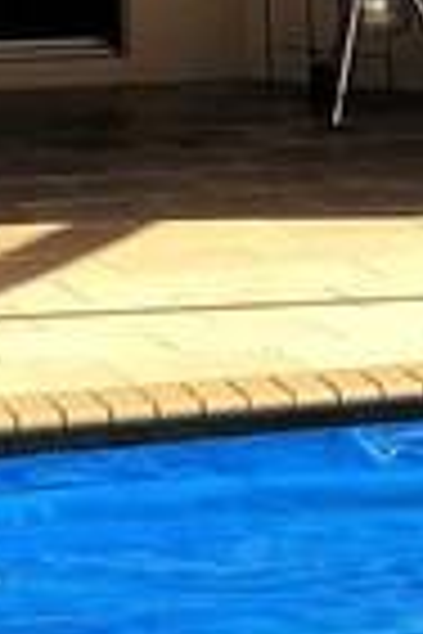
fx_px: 3719
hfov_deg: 6.3
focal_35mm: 211
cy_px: 310
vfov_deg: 9.8
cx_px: 900
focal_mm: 3.99
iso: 20
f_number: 1.8
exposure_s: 1/771
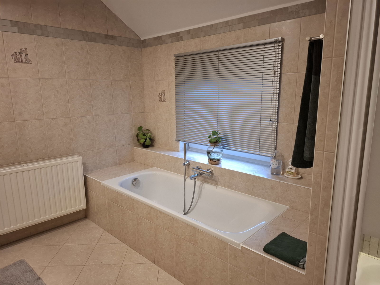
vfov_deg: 58.9
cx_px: 190
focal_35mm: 23
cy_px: 142
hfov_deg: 73.9
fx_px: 252
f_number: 1.8
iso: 250
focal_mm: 5.54
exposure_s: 1/33
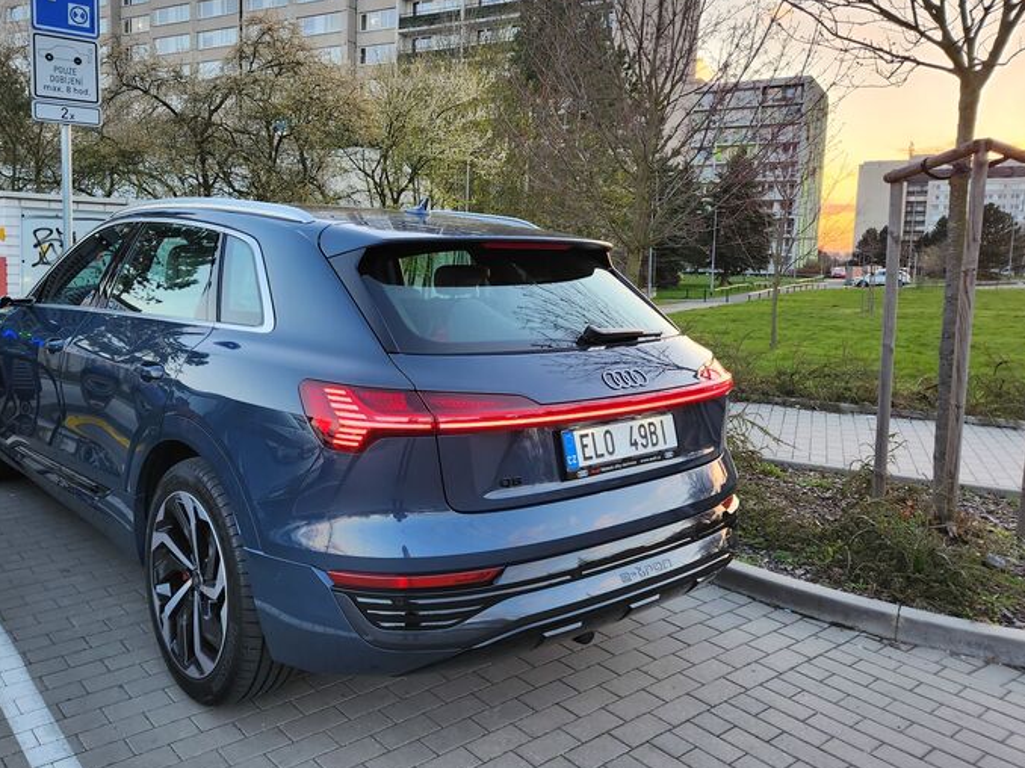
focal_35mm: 29
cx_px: 399
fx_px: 858
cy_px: 318
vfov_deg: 48.0
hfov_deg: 61.0
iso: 100
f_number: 1.8
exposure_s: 1/180
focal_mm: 5.4
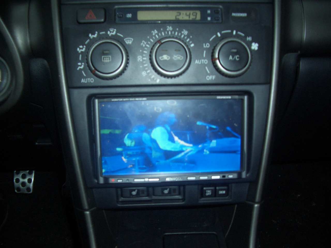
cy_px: 124
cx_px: 166
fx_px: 335
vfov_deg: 40.7
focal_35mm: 35
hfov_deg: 52.6
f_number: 2.6
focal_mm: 5.8
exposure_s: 1/60
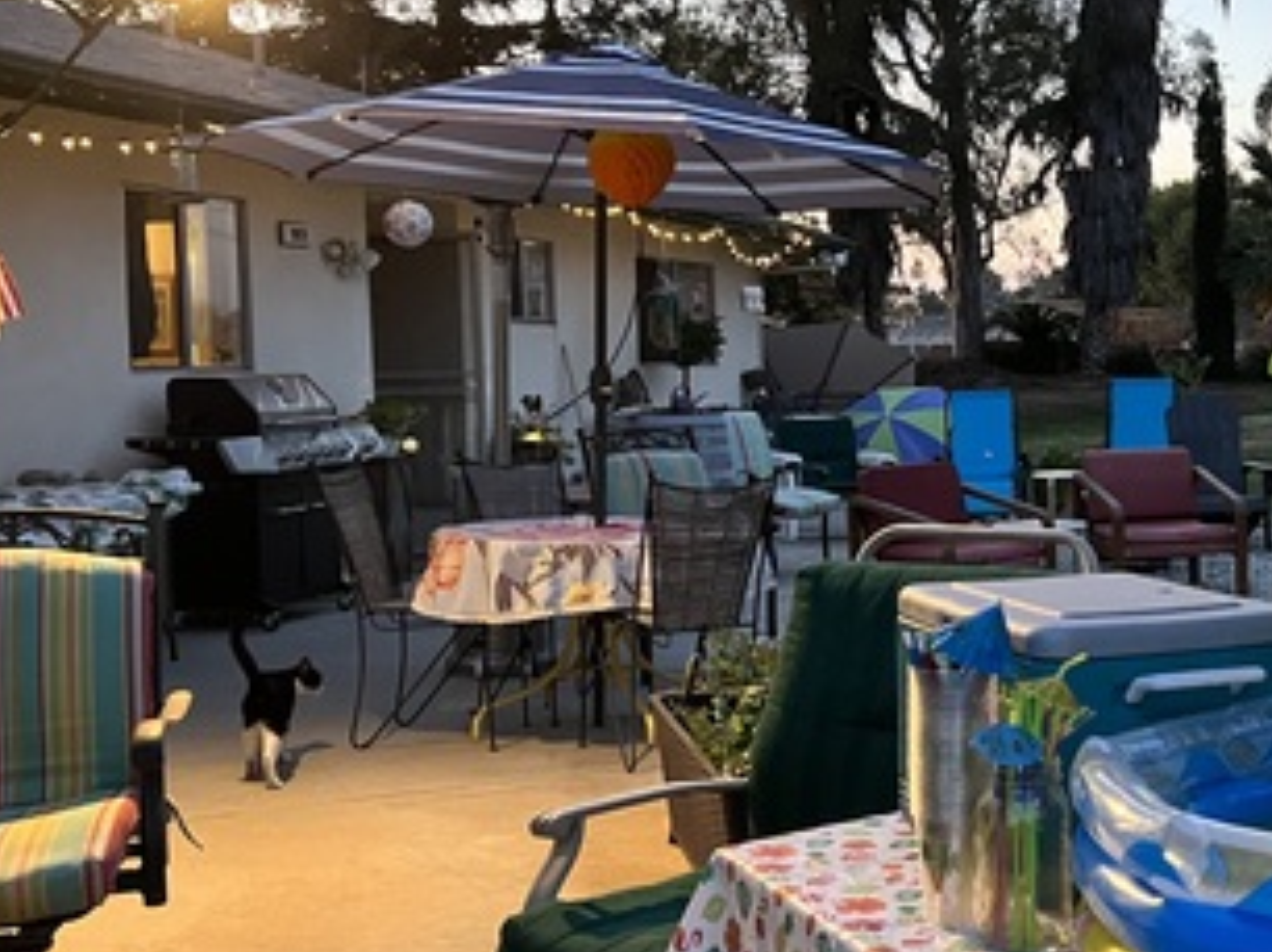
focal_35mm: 51
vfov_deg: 28.5
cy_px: 445
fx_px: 1873
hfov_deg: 36.4
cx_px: 993
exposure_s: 1/40
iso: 640
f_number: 1.5
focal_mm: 5.7
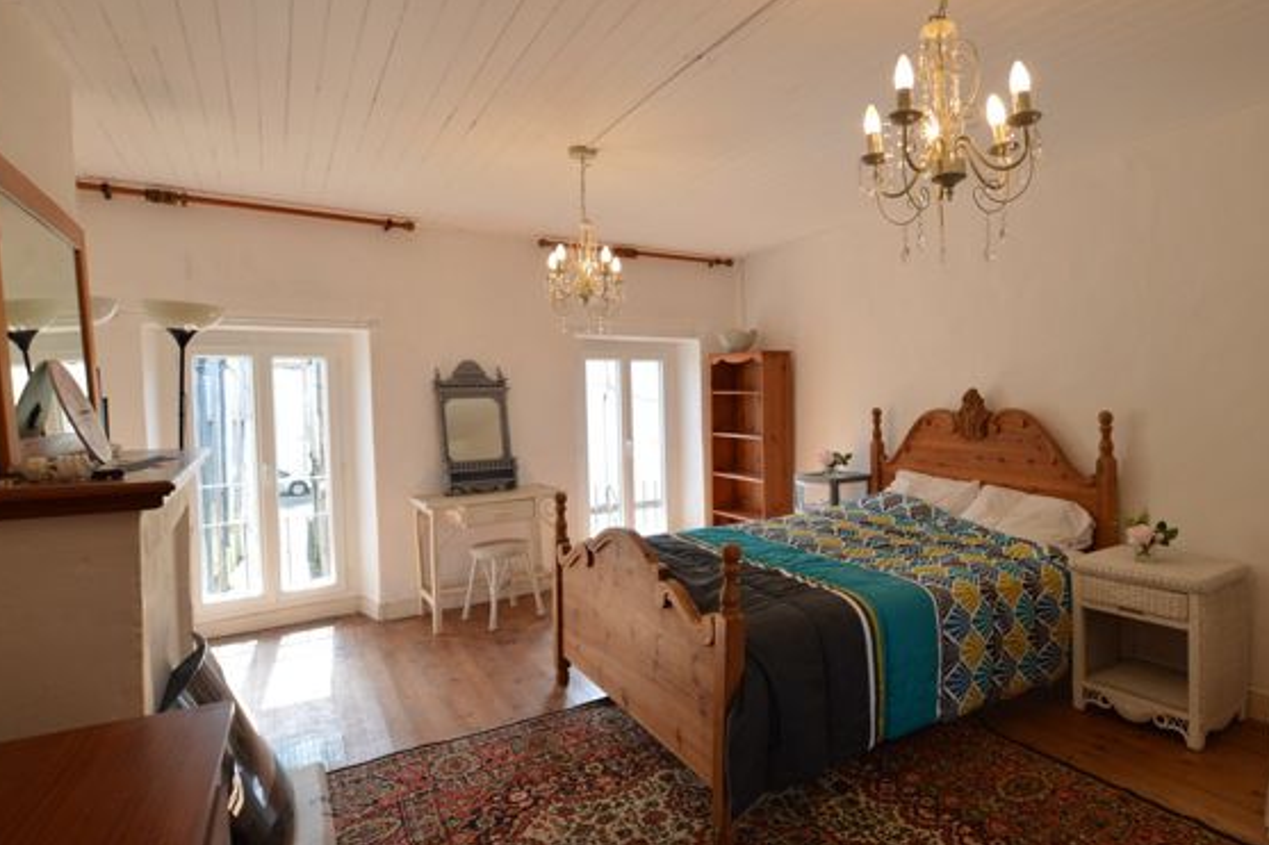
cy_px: 415
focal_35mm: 19
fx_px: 670
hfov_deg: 85.7
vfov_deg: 64.5
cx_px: 769
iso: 400
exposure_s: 1/100
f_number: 5
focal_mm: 10
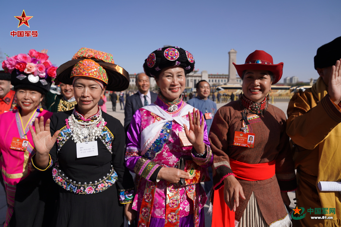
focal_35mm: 25
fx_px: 237
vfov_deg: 51.3
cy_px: 114
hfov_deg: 71.5
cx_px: 170
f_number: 5
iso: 100
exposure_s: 1/1000
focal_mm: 25
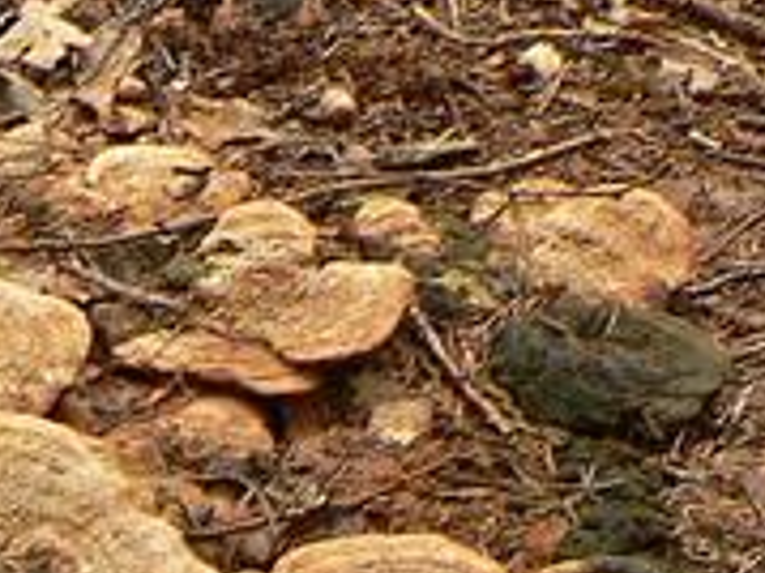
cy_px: 1103
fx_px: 3754
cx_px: 30
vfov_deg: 8.3
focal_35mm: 170
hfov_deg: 11.5
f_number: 5
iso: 100
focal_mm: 6.4
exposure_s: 1/40
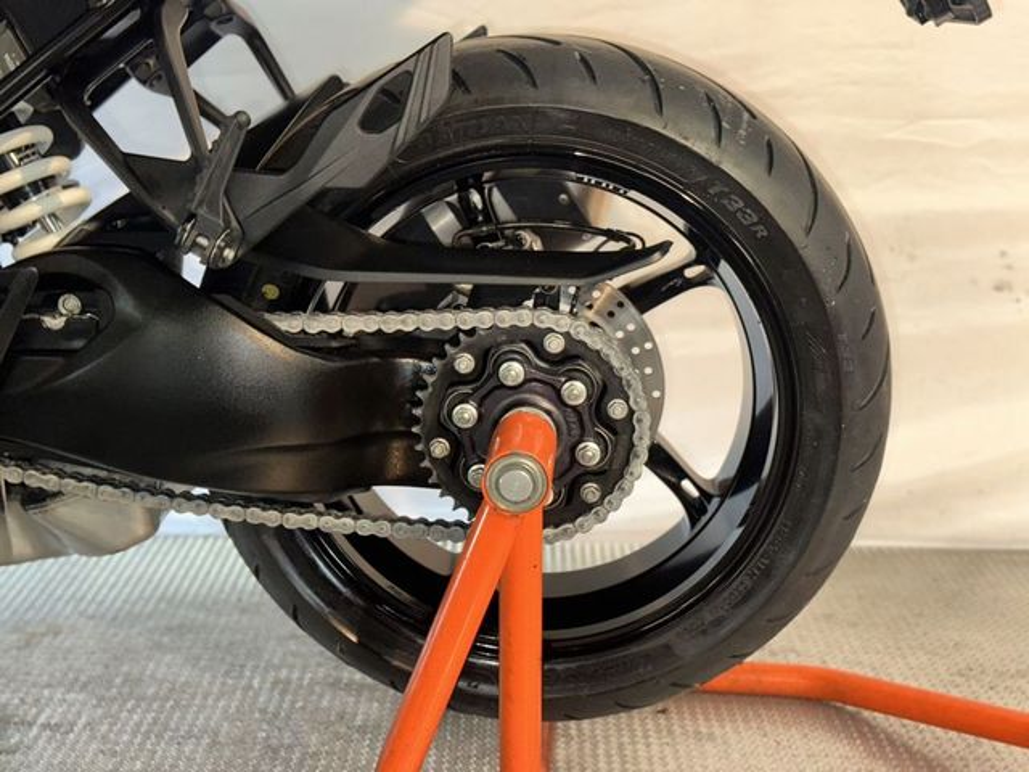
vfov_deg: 30.3
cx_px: 514
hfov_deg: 39.7
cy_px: 386
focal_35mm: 48
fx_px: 1427
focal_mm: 6.86
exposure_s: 1/17
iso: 80
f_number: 1.78
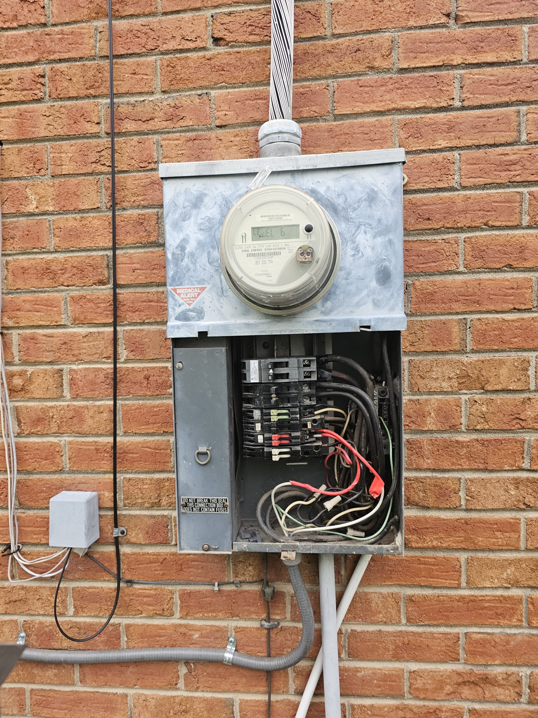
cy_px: 359
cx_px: 269
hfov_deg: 58.9
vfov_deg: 73.9
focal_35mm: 23
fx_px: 477
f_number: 1.7
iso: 100
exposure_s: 1/359
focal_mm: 6.3
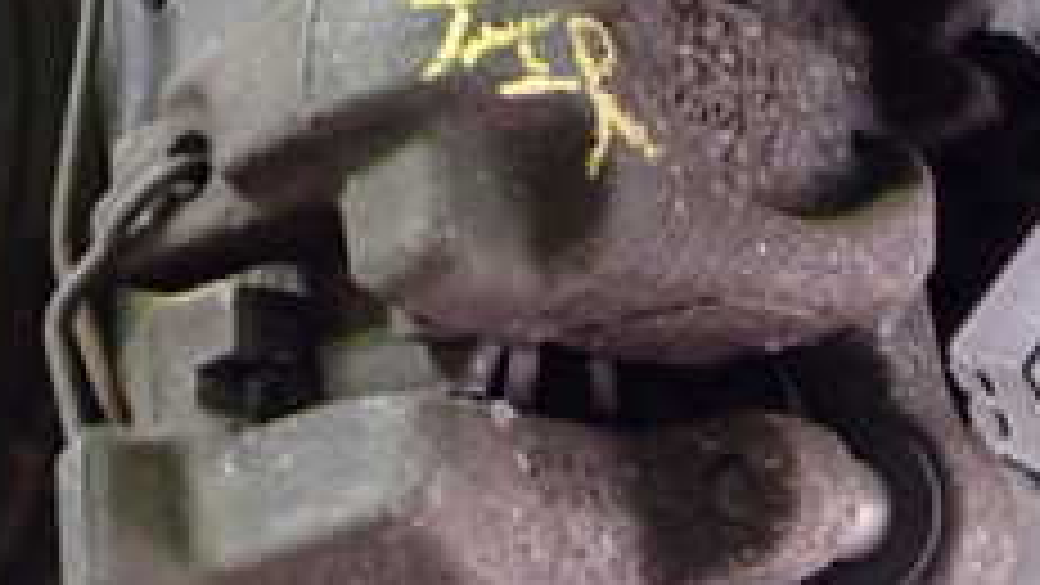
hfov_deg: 24.9
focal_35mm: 85
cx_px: 711
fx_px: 2344
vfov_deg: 13.9
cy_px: -45
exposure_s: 1/15
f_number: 2.3
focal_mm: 5.4
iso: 800
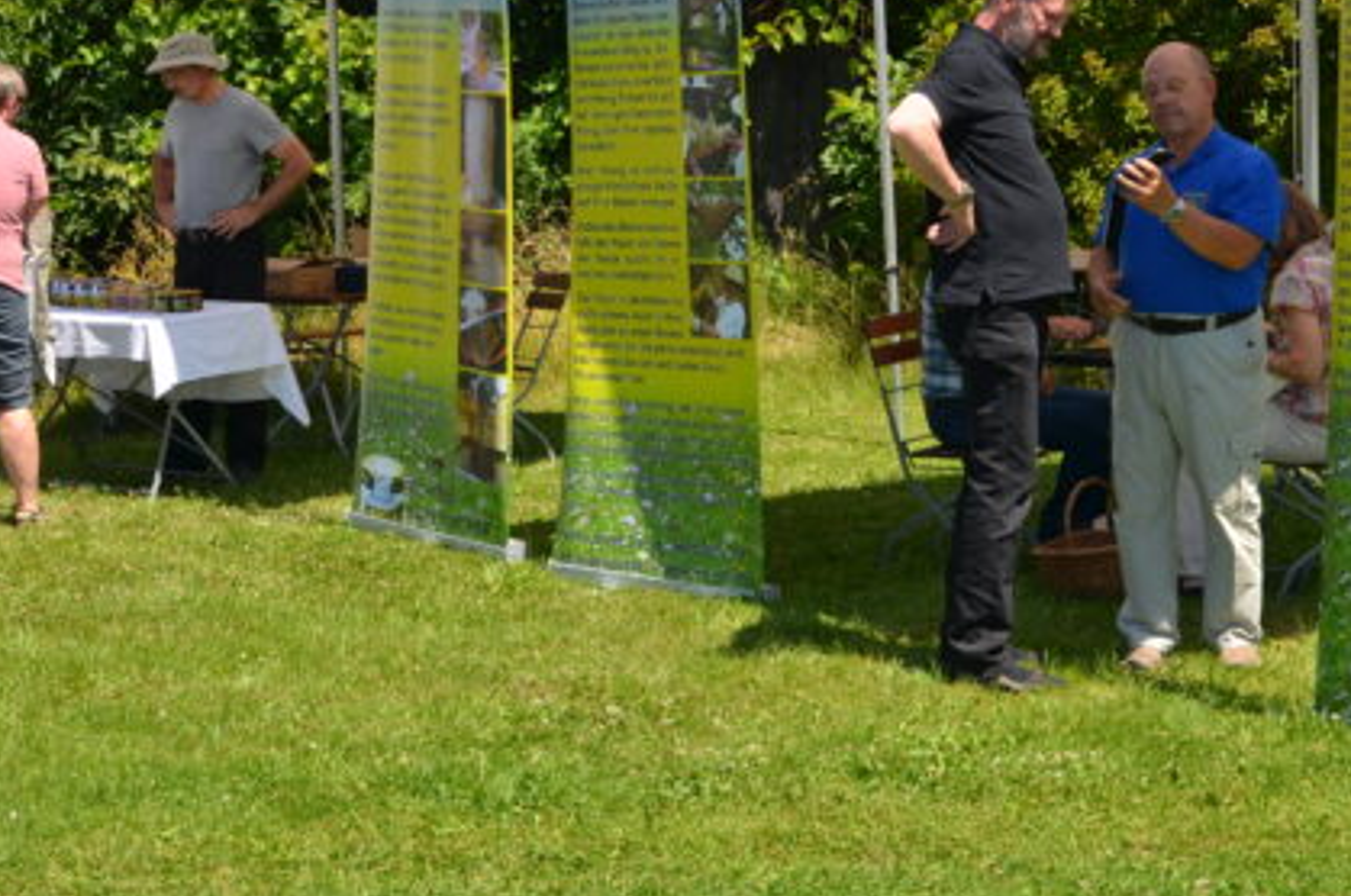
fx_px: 3297
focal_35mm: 88
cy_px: 179
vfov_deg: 15.4
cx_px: 487
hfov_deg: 23.1
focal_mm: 32
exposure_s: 1/250
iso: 100
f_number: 8
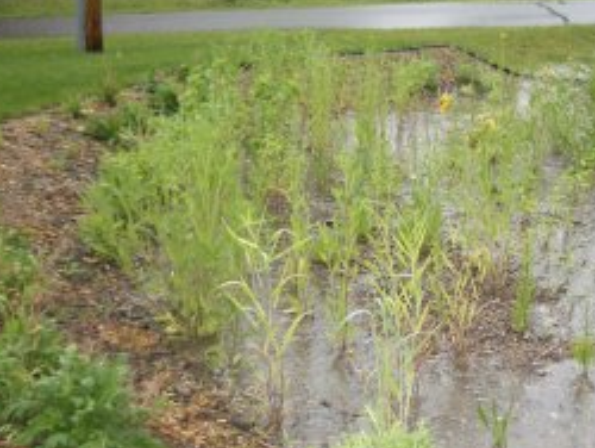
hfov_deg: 34.0
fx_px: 963
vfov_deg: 26.1
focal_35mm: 56
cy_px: 269
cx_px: 402
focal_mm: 5.8
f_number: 2.6
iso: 100
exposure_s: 1/160
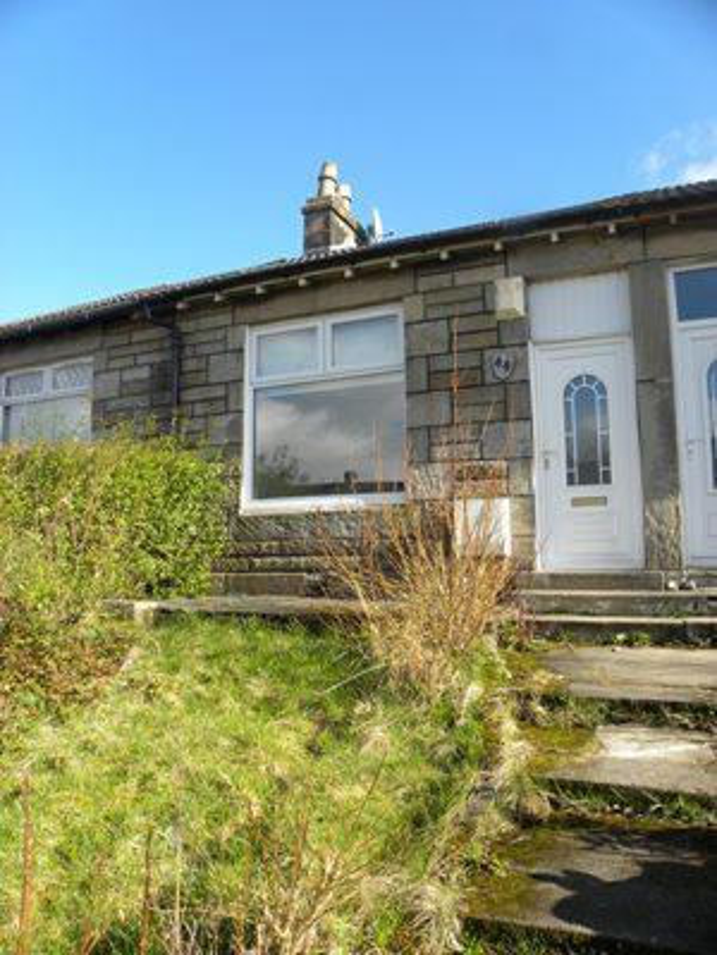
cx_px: 358
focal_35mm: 26
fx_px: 718
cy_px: 478
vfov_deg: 67.3
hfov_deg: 53.1
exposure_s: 1/167
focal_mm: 4.6
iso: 64
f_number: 4.5
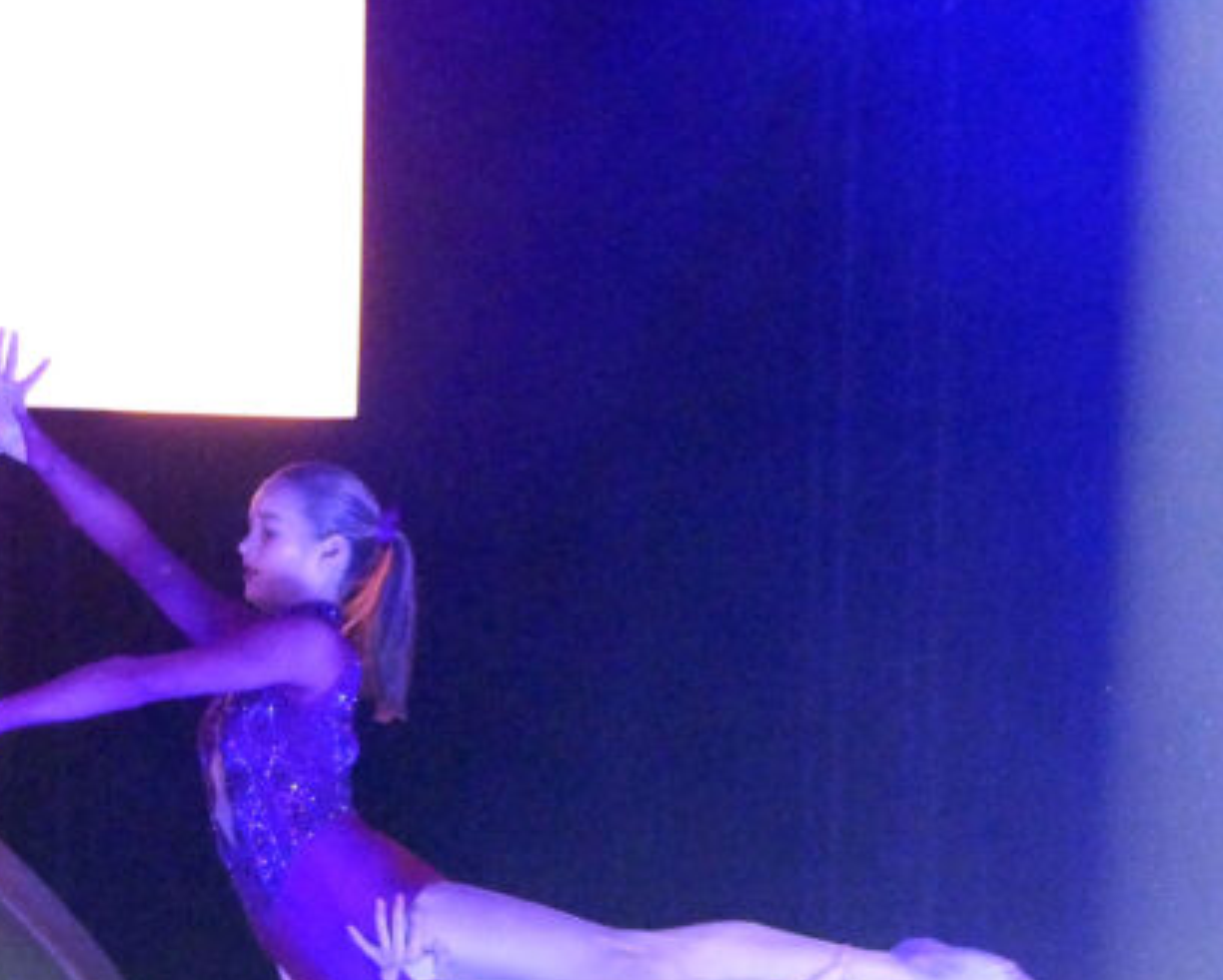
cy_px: 811
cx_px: 504
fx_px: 12859
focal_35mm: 355
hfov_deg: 5.4
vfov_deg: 4.4
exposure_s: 1/80
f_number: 2.8
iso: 2000
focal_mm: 35.6
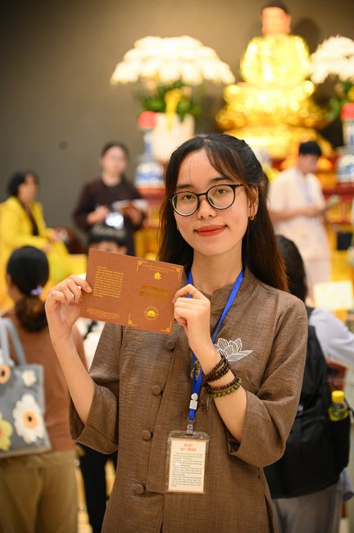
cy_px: 266
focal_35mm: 86
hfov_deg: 15.9
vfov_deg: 23.7
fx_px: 1271
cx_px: 177
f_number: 4
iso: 3200
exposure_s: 1/160
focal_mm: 86
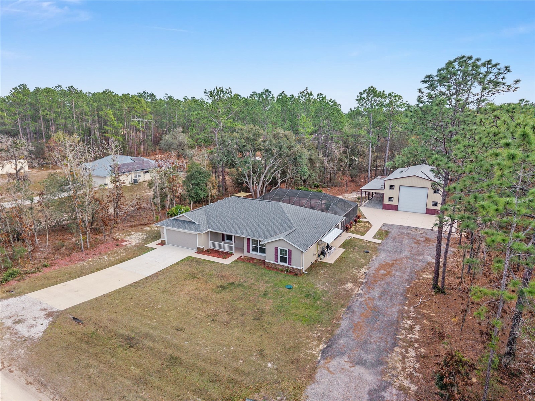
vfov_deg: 56.8
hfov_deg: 71.6
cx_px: 268
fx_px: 371
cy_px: 200
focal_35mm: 24
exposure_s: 1/1500
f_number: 1.8
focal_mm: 8.67
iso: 260
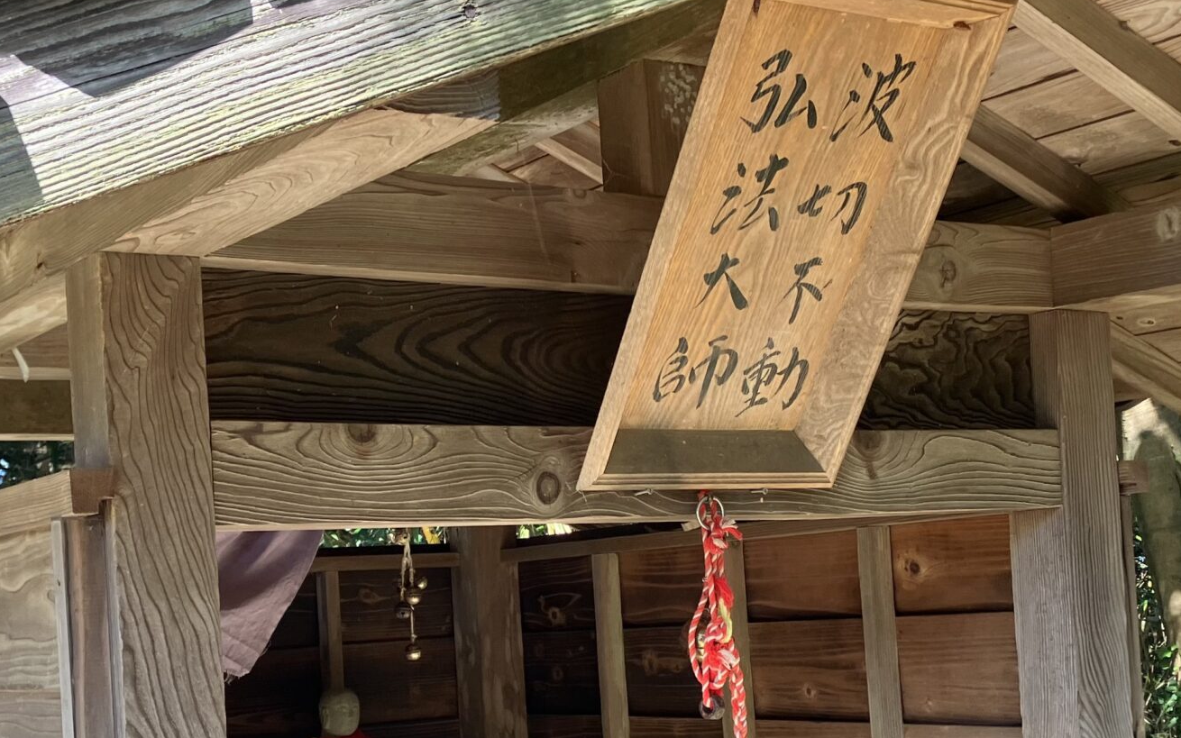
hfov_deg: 35.1
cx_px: 587
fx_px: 1867
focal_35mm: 58
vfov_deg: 22.2
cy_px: 554
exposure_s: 1/125
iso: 40
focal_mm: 3.99
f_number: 1.8
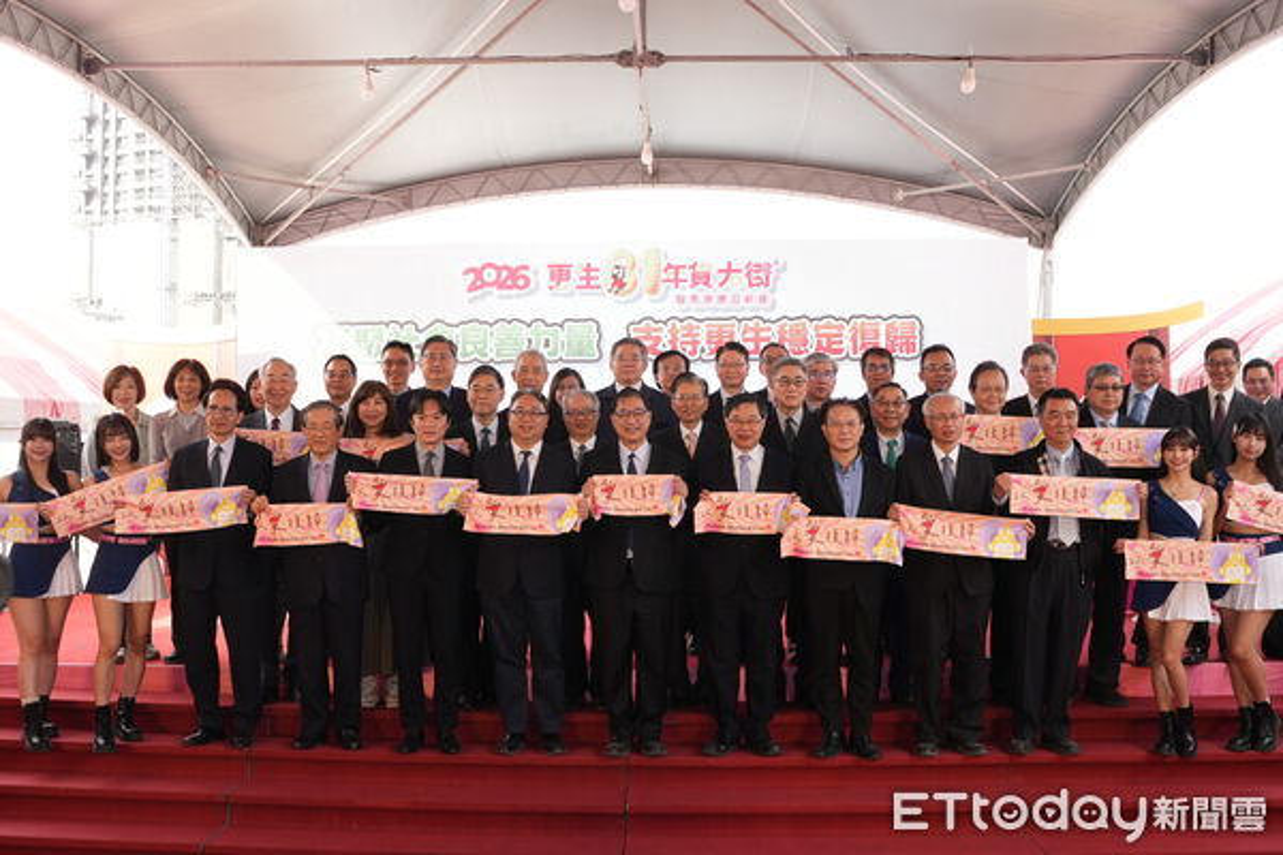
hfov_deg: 53.1
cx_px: 642
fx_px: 1283
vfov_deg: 36.9
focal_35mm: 36
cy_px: 428
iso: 320
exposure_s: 1/160
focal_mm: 24
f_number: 5.6
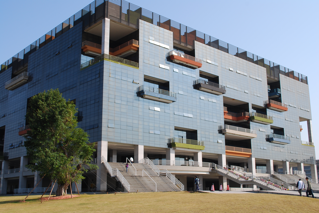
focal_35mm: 42
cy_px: 106
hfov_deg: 46.3
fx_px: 373
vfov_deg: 32.0
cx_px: 160
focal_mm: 28
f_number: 8
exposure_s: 1/200
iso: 100
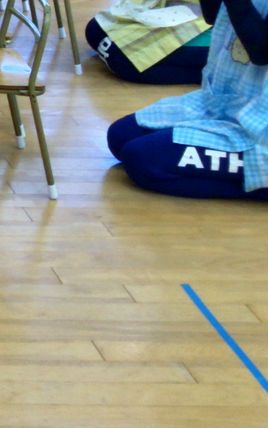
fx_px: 1332
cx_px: -472
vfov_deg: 17.7
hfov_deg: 9.5
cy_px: -22
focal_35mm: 114
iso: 25
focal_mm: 3.3
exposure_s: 1/60
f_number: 2.4
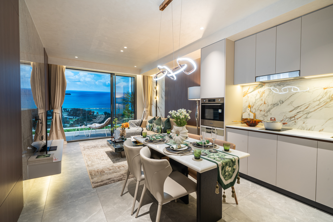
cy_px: 111
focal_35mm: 16
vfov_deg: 73.8
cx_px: 166
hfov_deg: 96.7
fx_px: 148
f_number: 11
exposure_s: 1.6
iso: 100
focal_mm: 16
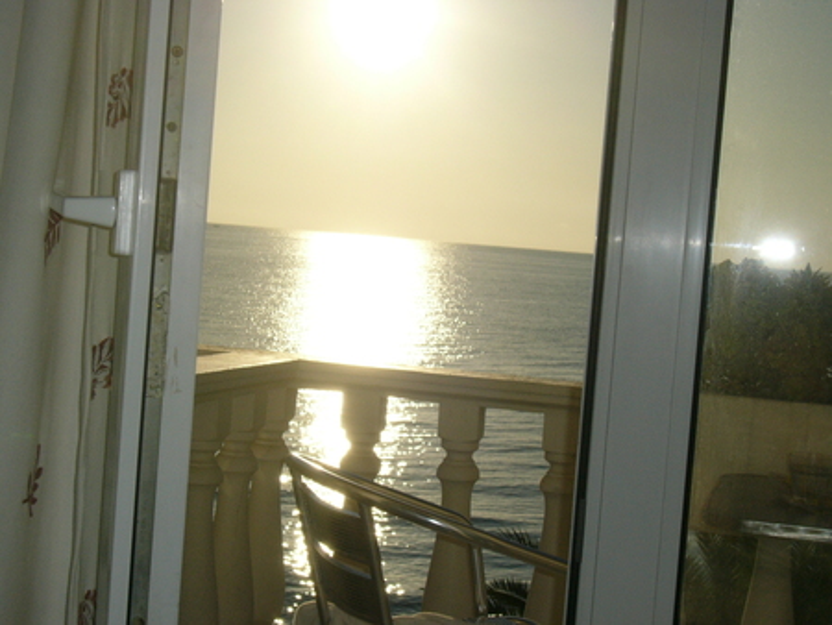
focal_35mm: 69
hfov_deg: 28.1
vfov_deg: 21.3
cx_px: 416
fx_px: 1659
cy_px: 312
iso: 100
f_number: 11.3
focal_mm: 11.5
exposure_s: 1/1300
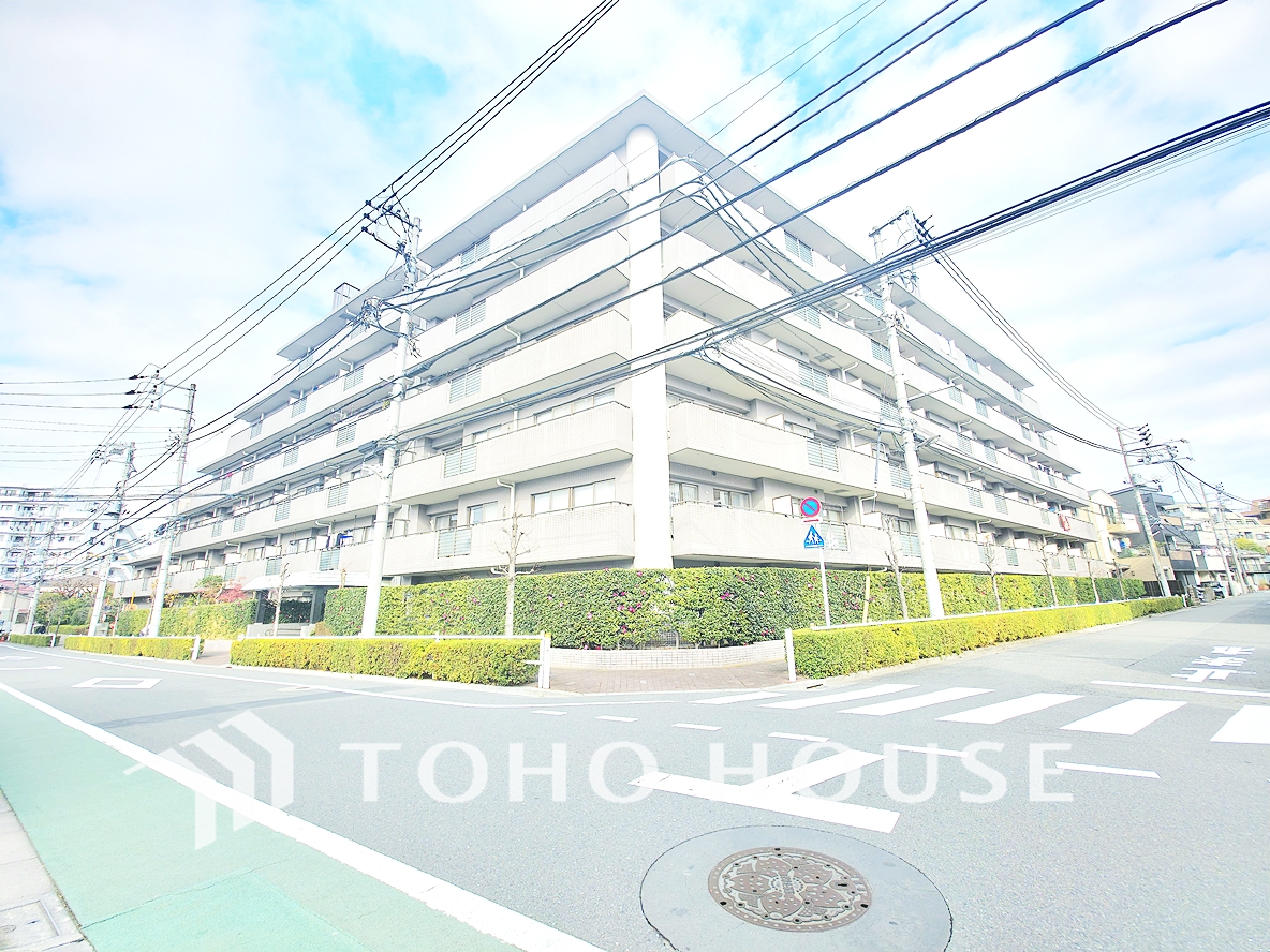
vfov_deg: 89.9
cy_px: 476
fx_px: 477
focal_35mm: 13
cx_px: 635
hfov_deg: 106.2
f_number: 1.9
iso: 20
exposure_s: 1/1250
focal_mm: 2.2
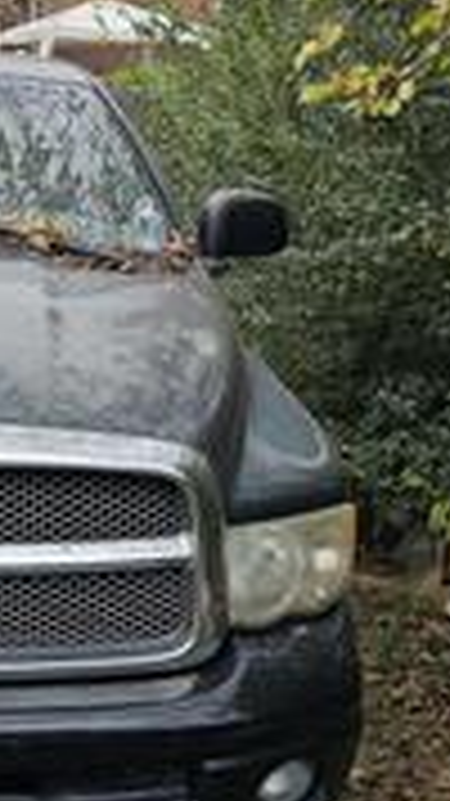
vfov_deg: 29.5
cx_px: -72
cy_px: 243
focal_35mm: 71
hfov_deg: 16.4
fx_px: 1508
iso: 20
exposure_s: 1/213
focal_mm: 6.3
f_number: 1.7
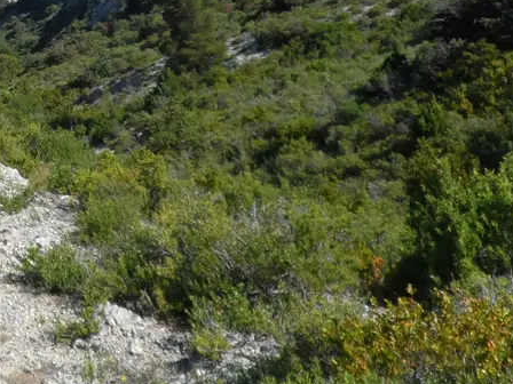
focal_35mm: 75
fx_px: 1111
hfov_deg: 23.5
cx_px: -121
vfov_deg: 19.1
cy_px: -3
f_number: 3.1
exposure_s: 1/1000
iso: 80
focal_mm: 4.9
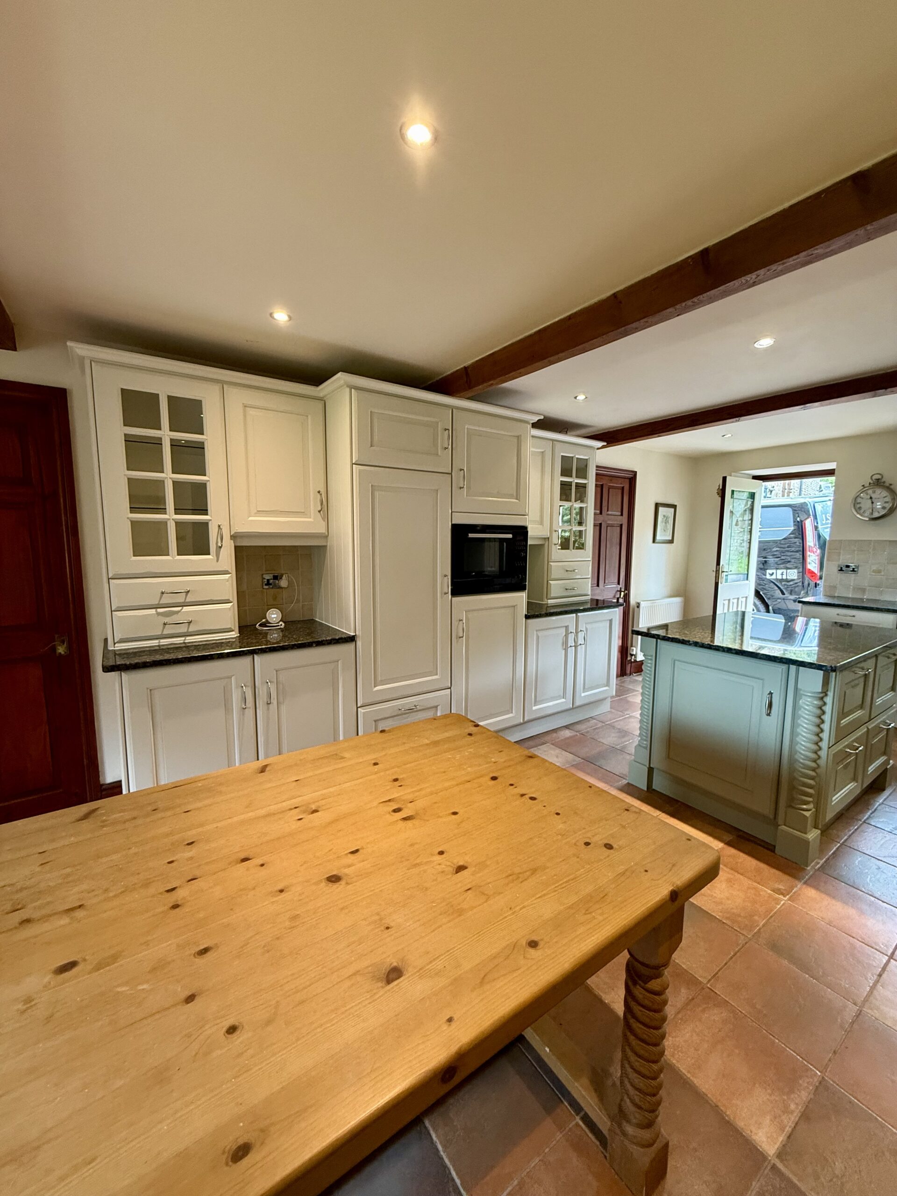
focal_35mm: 14
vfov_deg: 102.1
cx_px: 448
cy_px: 598
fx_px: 484
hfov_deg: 85.7
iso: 250
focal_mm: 2.22
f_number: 2.2
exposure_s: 1/50
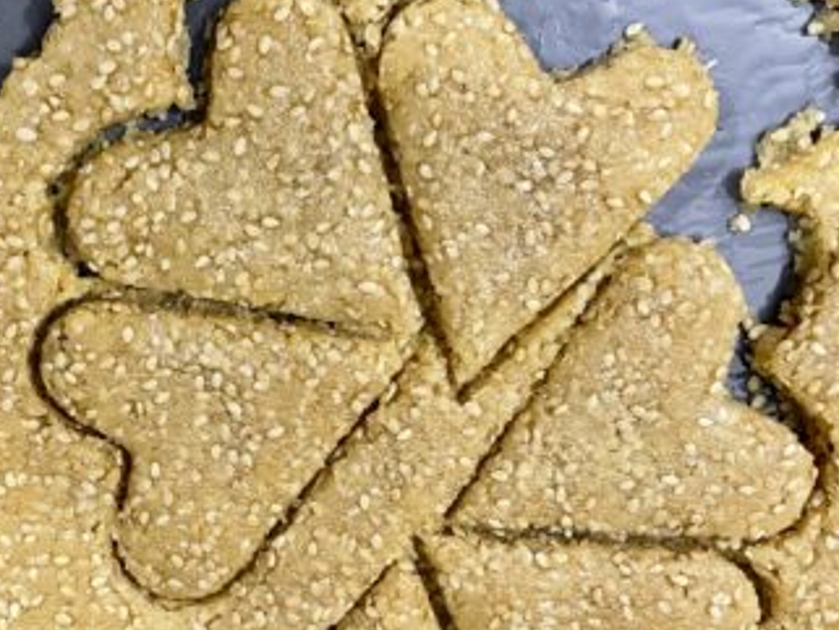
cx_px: 217
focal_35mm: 47
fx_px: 1140
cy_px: 365
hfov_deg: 39.4
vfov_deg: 30.8
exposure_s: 1/50
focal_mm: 4.2
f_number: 1.6
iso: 500
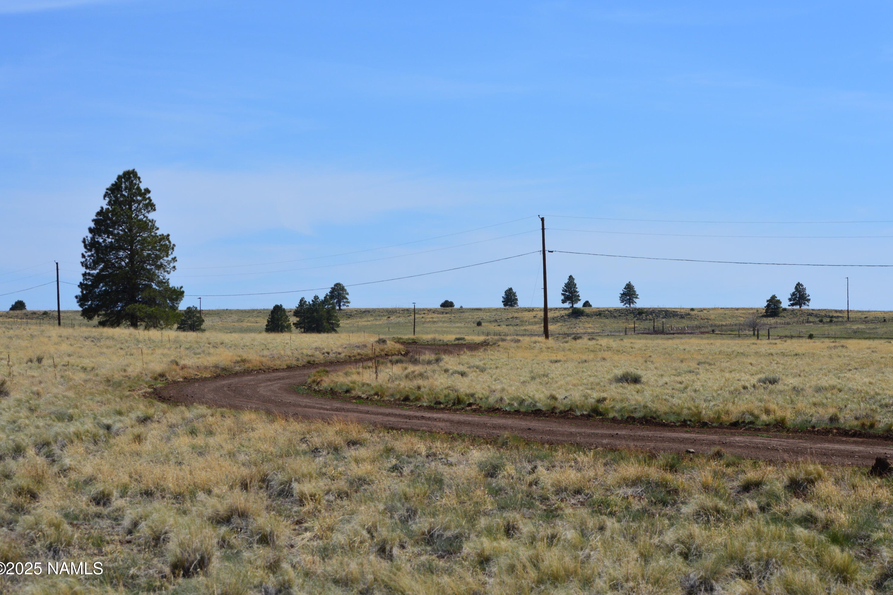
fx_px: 2443
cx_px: 443
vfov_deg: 13.9
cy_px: 296
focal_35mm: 99
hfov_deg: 20.7
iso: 250
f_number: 11
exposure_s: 1/500
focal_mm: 65
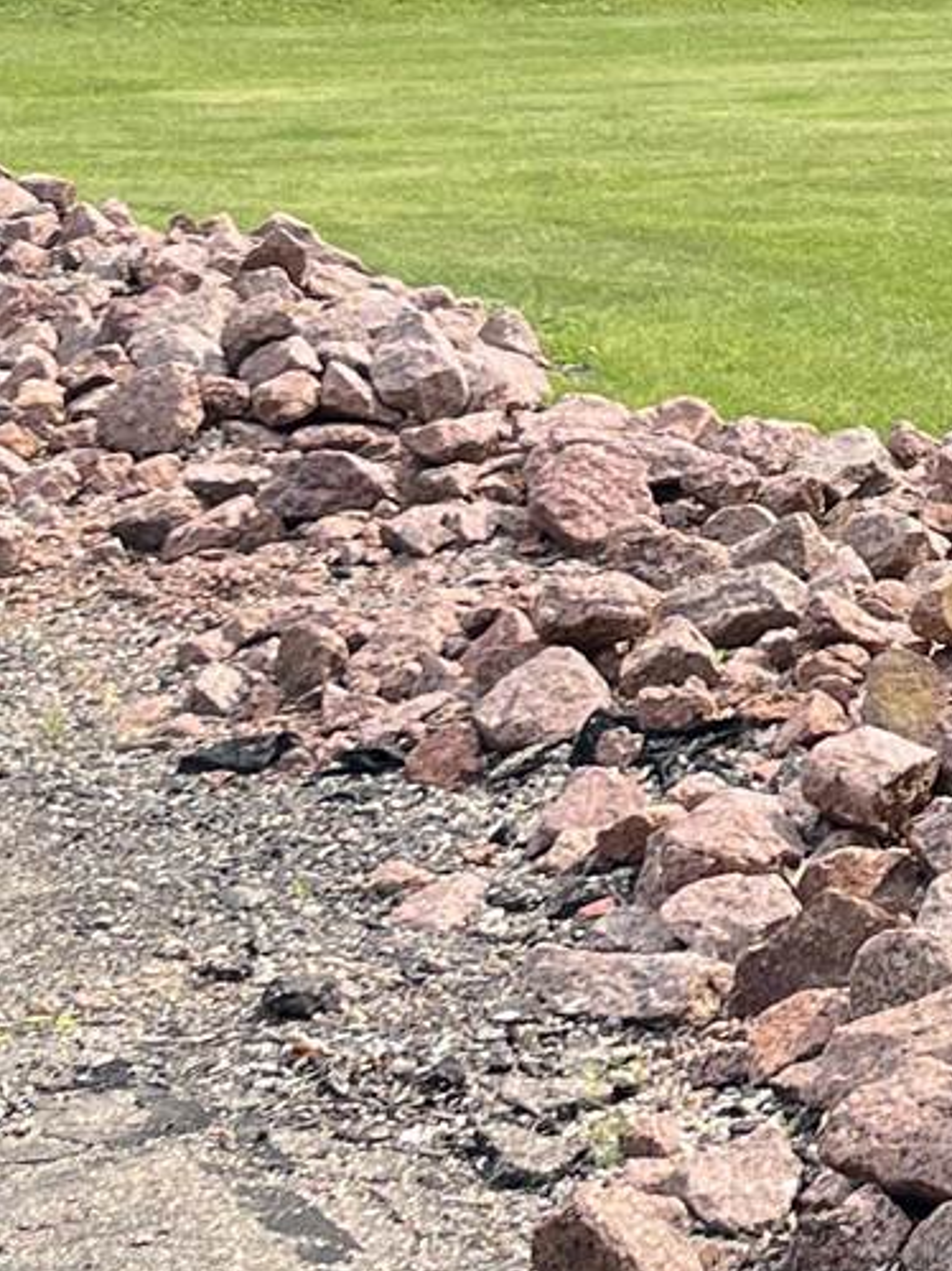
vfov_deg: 16.2
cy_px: 79
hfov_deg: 11.9
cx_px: 1380
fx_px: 4402
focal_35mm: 120
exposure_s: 1/1404
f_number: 1.6
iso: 50
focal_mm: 5.1
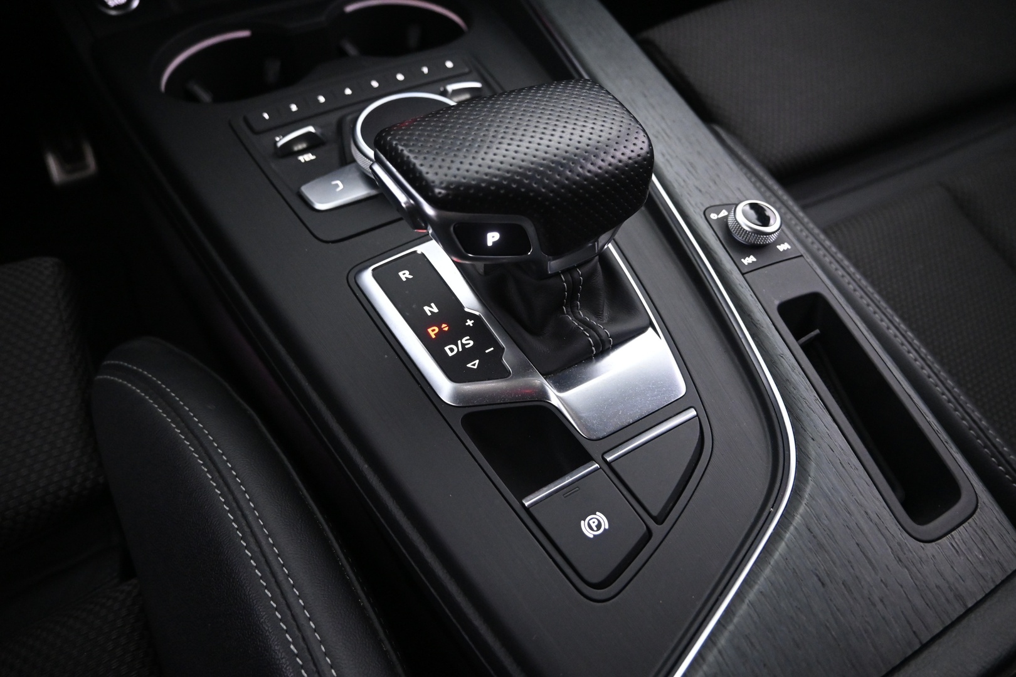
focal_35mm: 24
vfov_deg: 53.1
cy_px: 338
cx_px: 508
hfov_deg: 73.7
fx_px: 677
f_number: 3.5
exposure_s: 1/25
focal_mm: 16
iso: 3200
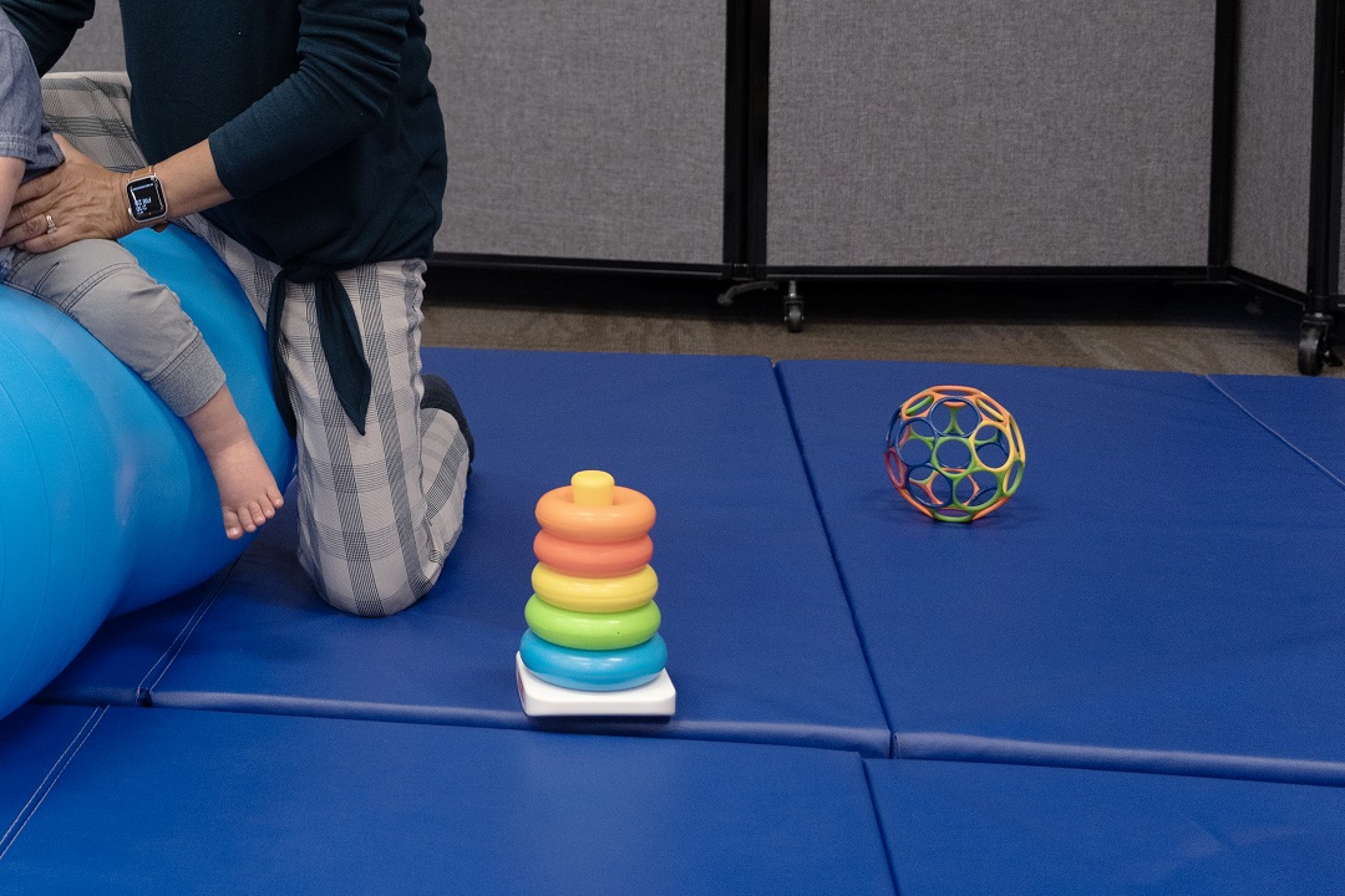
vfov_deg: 25.8
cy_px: 114
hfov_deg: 37.7
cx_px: 300
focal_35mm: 51
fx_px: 1905
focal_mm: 29
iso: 1600
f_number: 4
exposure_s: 1/125
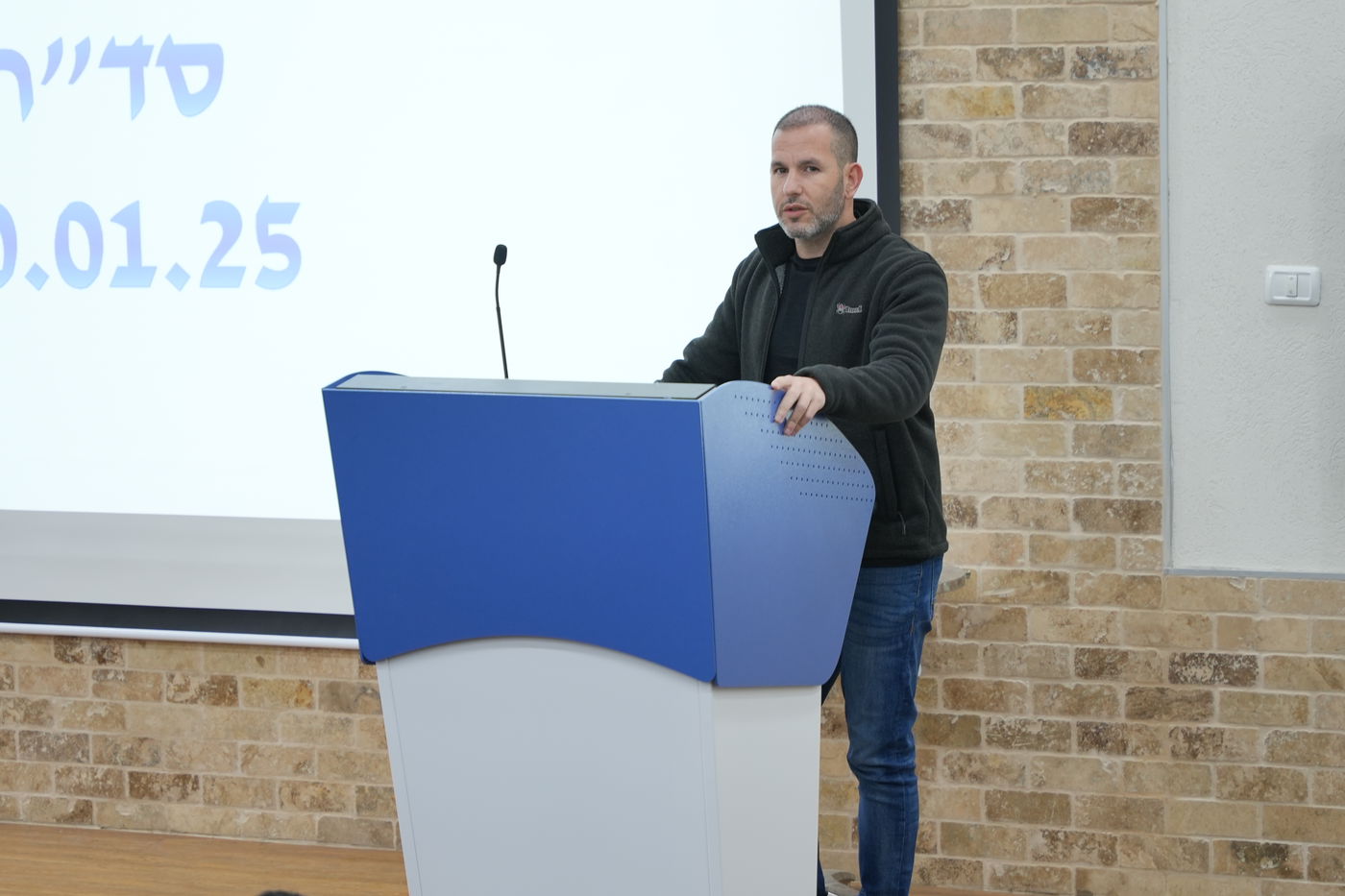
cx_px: 672
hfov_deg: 19.5
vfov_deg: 13.0
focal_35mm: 105
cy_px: 448
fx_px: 3922
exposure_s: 1/100
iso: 500
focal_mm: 70
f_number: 2.8
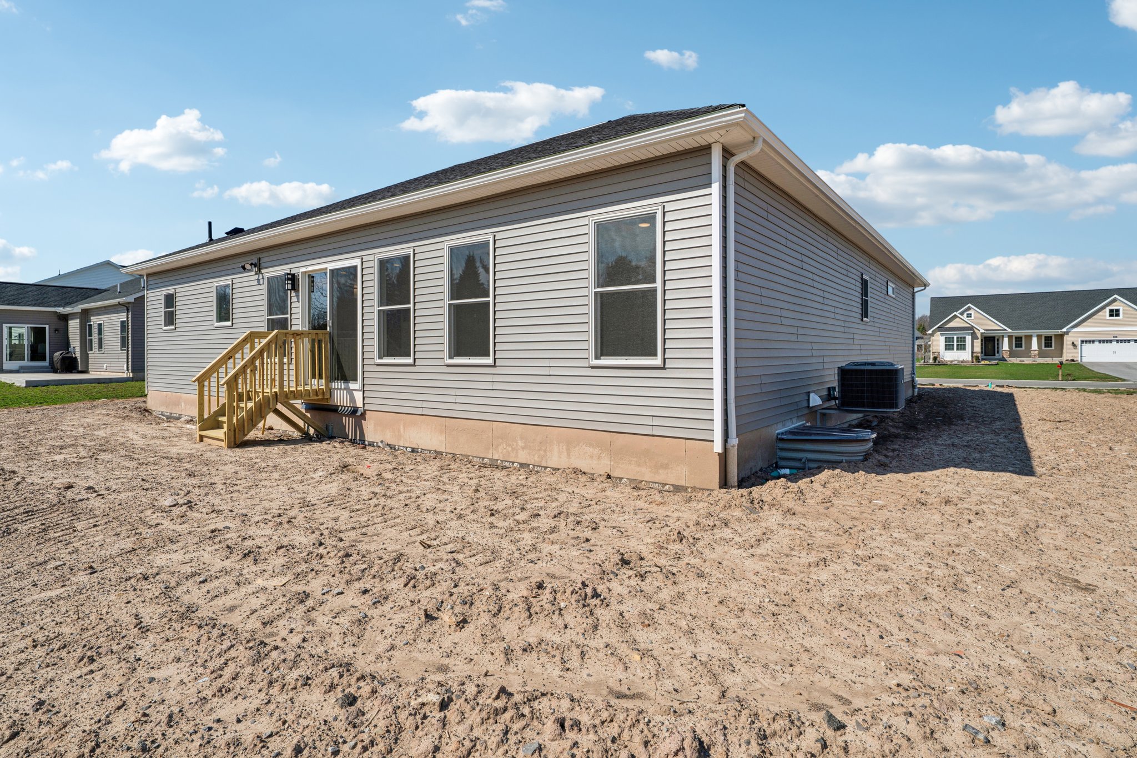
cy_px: 379
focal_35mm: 18
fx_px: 568
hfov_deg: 90.0
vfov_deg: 67.4
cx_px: 568
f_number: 9
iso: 100
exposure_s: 1/320
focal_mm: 18
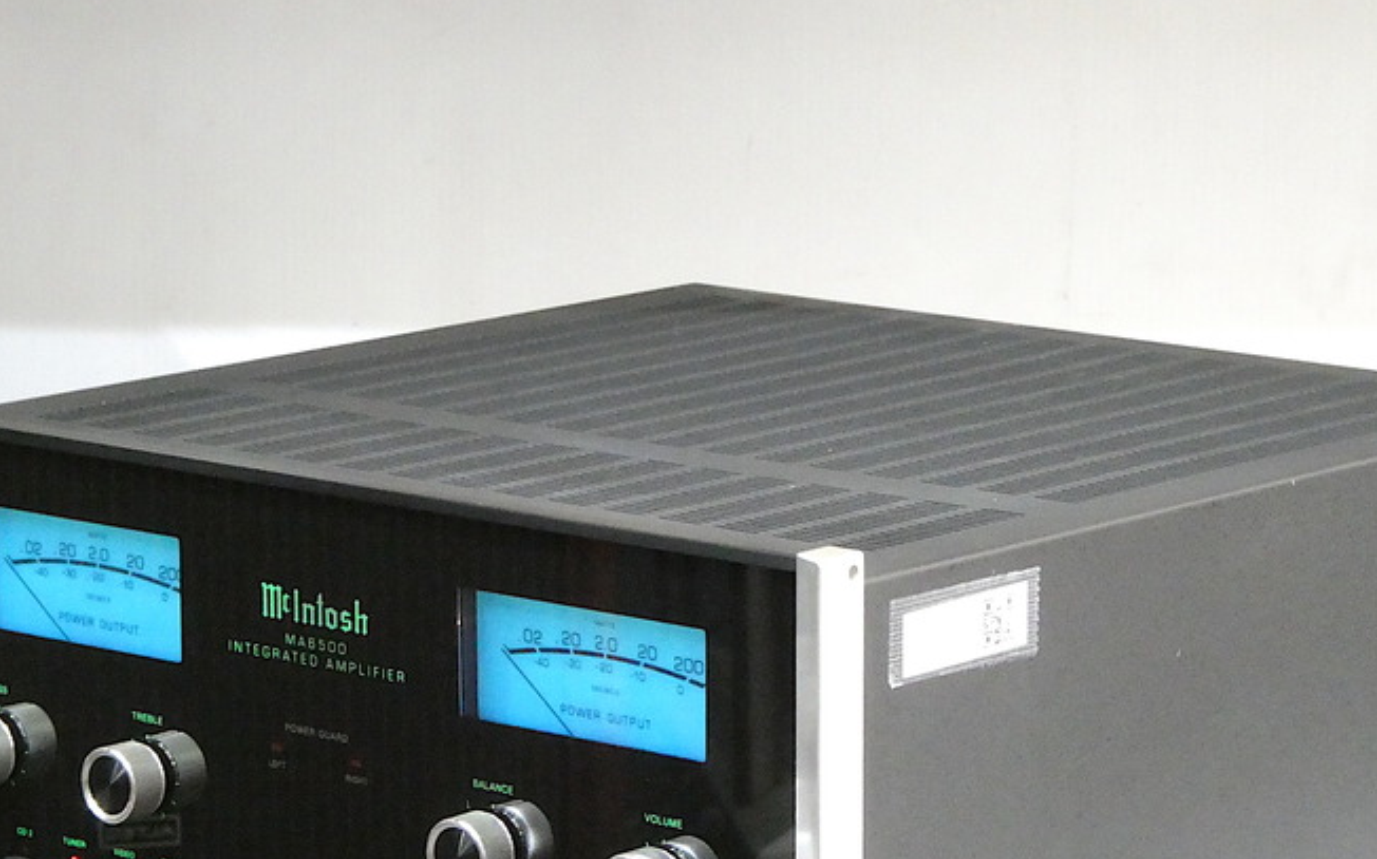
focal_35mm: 153
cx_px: 688
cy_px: 625
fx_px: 5740
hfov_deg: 13.7
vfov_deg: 8.6
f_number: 5
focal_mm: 17.5
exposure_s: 1/30
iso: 1600
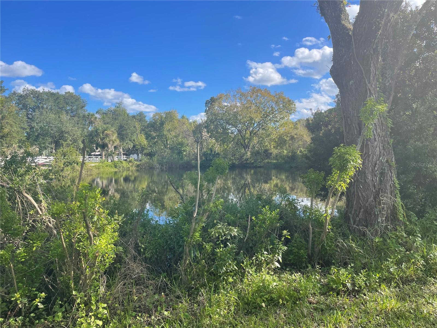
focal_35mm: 26
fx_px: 328
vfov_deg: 53.1
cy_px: 164
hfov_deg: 67.3
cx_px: 218
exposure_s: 1/1887
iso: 32
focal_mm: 4.2
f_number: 1.6
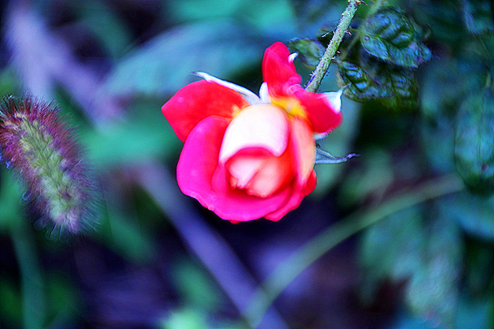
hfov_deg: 9.8
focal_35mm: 210
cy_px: 164
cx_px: 247
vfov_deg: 6.5
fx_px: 2881
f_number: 5.6
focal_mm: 140
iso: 100
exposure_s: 1/60
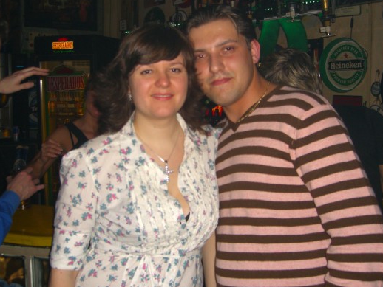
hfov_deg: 42.9
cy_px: 125
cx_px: 184
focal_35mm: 44
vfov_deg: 32.9
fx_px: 487
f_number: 2.8
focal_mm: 7.9
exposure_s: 1/60
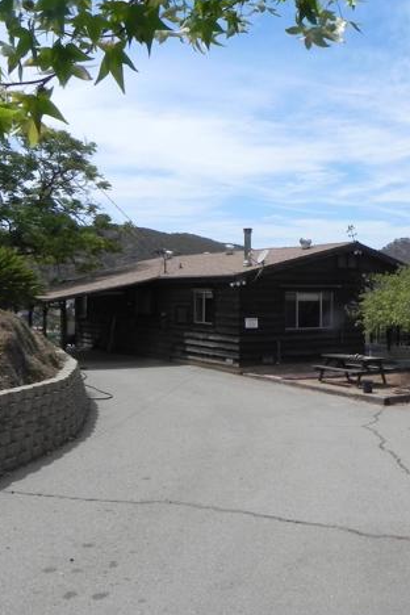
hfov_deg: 34.4
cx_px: 348
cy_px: 311
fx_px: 632
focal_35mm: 37
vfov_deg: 51.9
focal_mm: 4.6
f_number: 8
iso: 160
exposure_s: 1/426
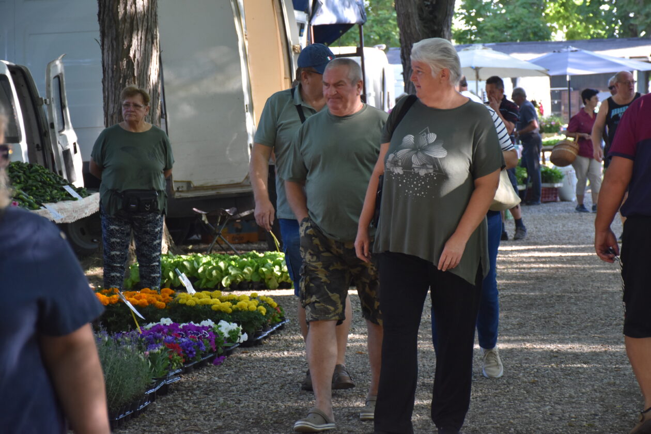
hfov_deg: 17.1
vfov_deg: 11.4
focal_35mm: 120
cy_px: 217
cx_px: 326
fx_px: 2170
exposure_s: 1/160
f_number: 5.3
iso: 800
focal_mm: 80
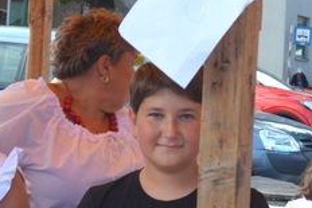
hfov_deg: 16.1
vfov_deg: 11.5
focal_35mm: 119
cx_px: 426
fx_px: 1032
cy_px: 120
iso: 400
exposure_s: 1/1250
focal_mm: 18
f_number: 4.5
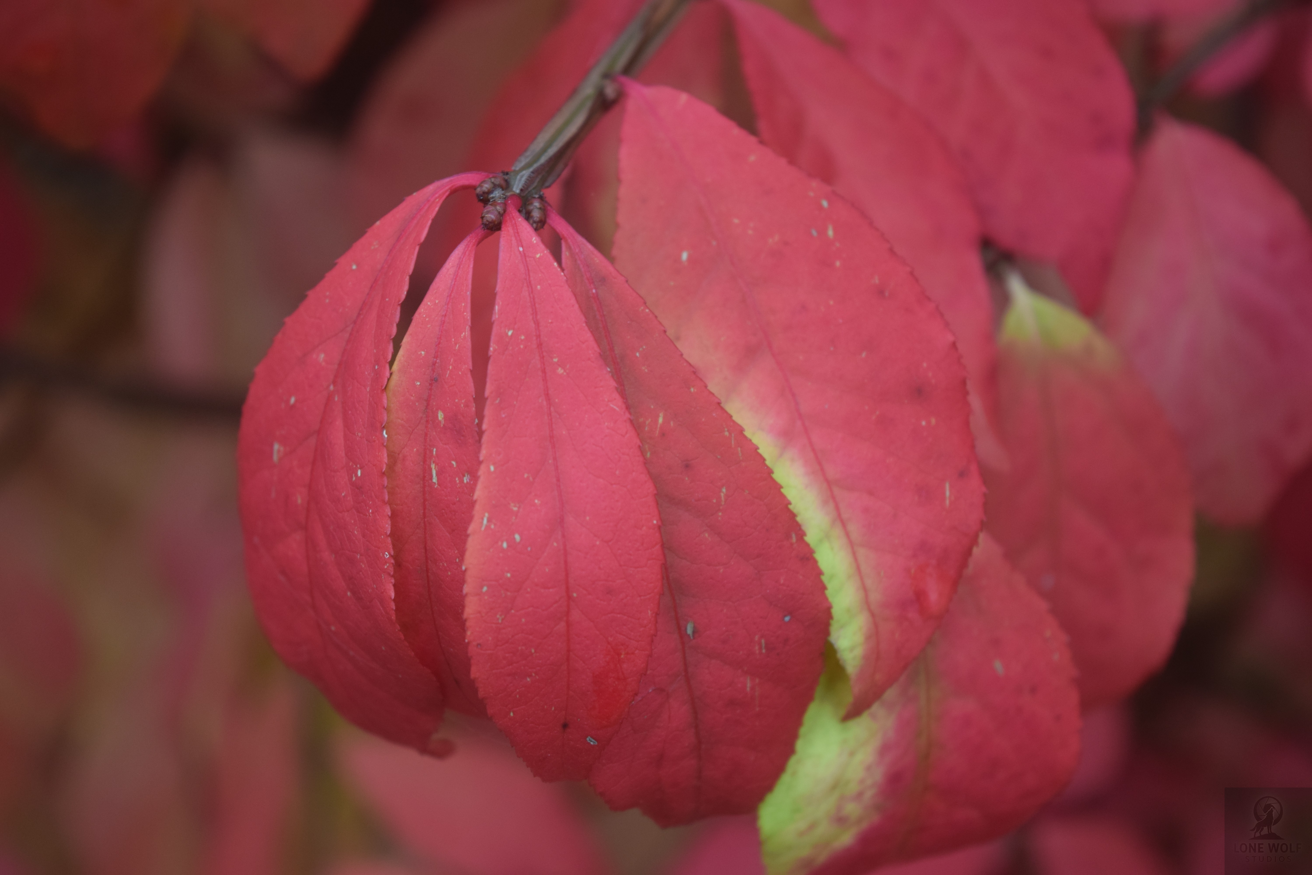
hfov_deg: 24.6
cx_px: 656
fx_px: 3006
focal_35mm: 82
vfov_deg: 16.6
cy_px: 438
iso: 400
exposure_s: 1/125
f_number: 5.6
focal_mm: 55
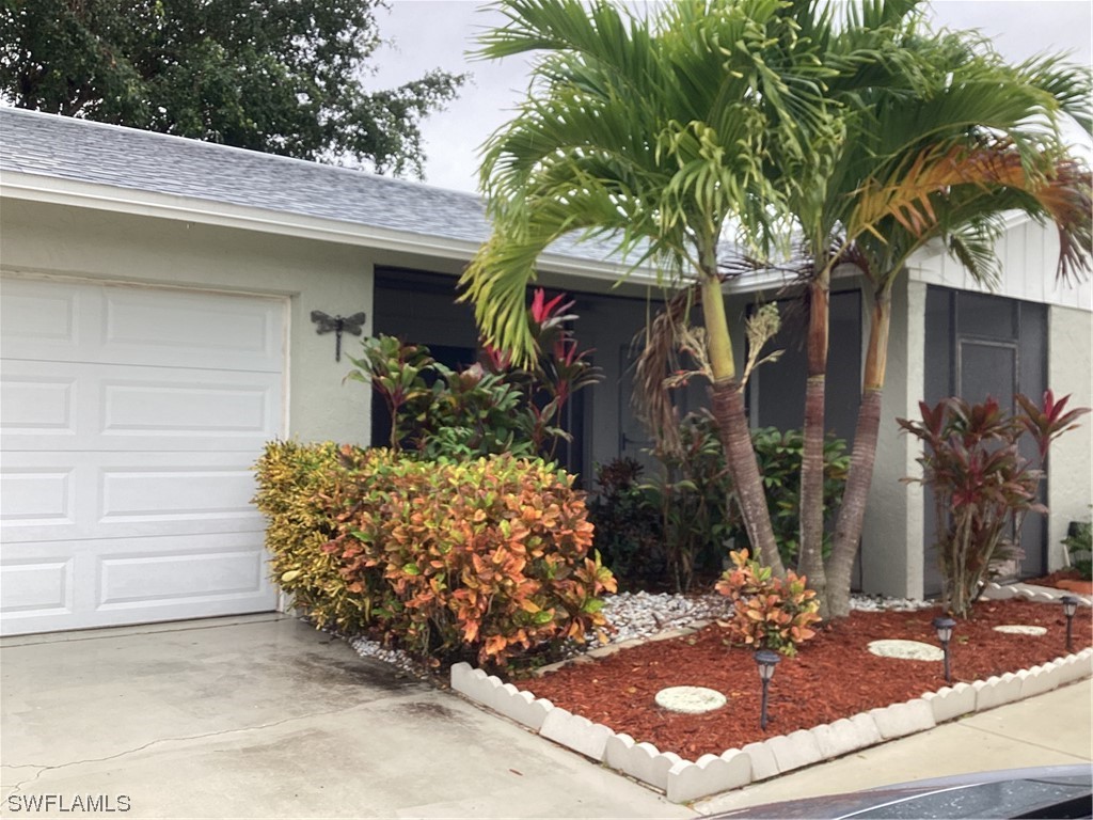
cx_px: 546
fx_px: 979
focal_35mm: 31
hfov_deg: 58.4
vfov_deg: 45.4
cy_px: 410
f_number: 2.4
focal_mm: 3.3
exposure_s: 1/120
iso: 32
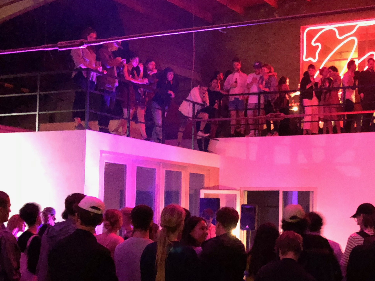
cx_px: 306
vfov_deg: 25.0
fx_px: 628
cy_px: 200
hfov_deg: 32.2
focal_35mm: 58
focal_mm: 4
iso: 1600
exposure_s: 1/4
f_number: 1.8
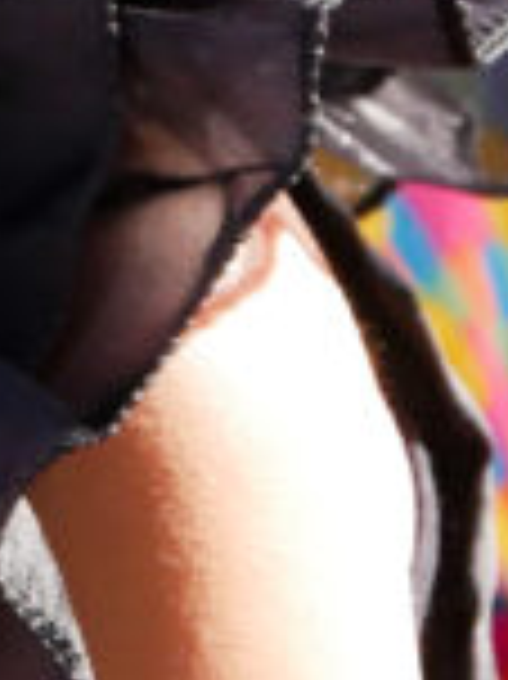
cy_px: 113
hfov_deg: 2.0
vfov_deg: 2.7
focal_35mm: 746
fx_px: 14618
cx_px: -645
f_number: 5.1
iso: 1000
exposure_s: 1/1000
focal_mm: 55
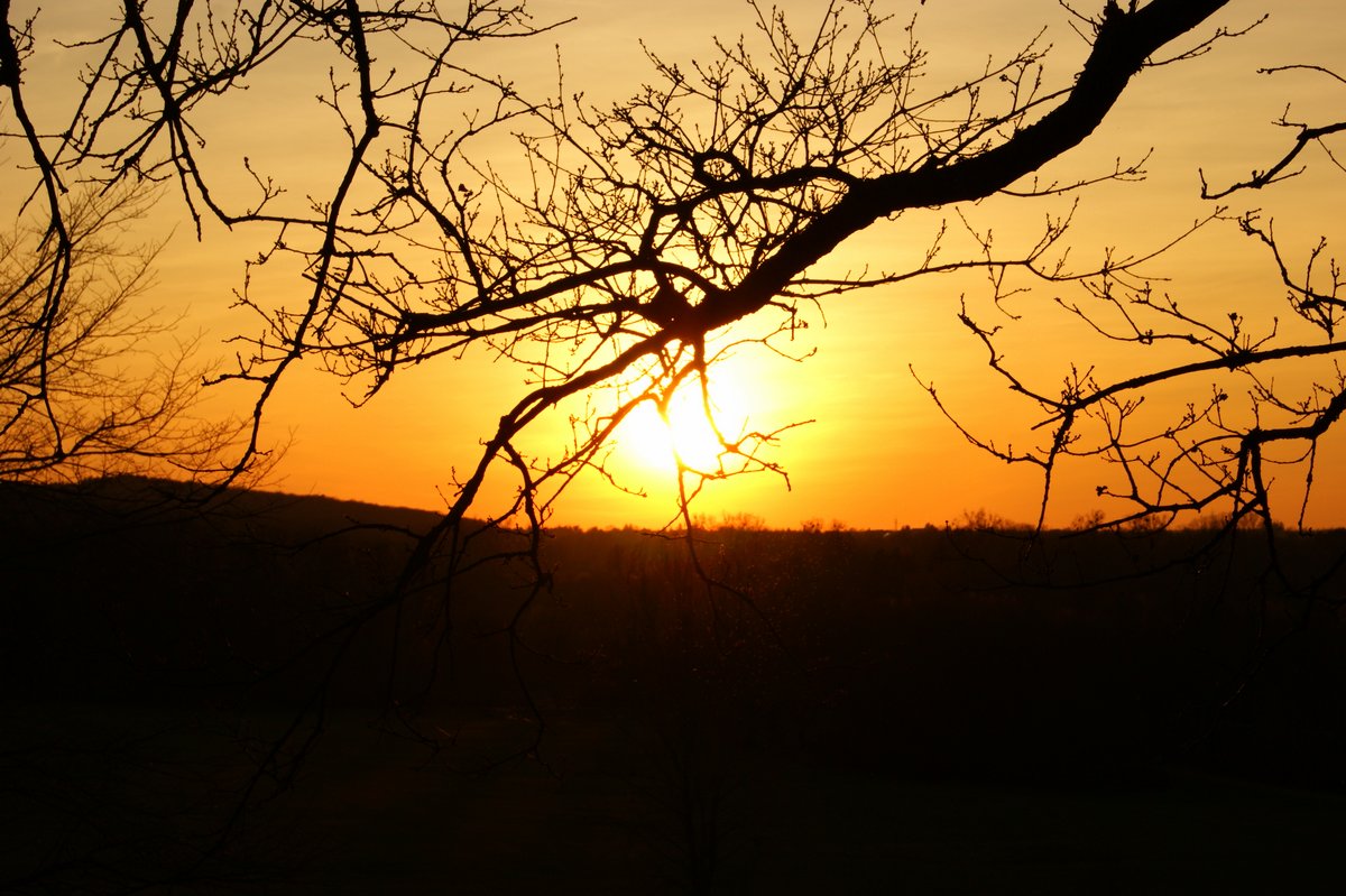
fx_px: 2803
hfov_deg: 27.0
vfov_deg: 18.2
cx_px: 673
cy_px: 448
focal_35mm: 75
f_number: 13
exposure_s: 1/200
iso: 100
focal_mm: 50
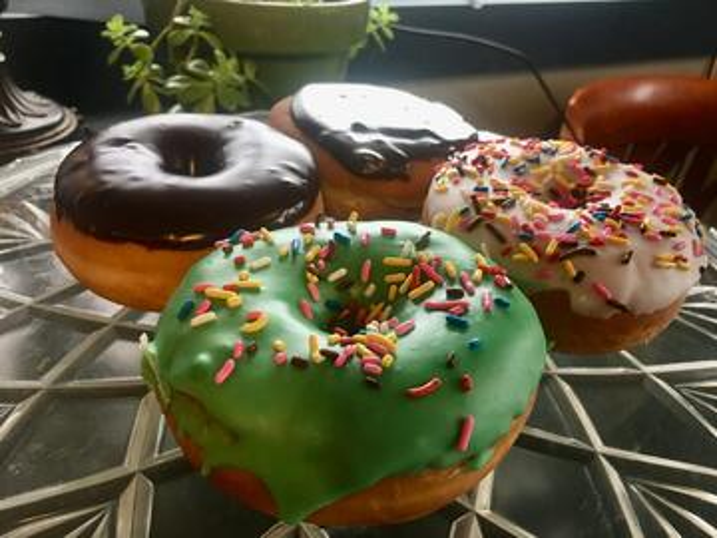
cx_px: 358
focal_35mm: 29
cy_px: 269
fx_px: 601
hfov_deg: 61.7
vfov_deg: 48.2
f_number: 2.2
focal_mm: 4.15
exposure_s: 1/15
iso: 50
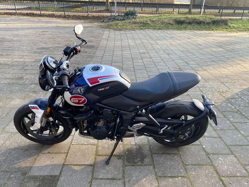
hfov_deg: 67.3
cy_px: 94
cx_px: 124
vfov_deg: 53.1
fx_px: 187
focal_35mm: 26
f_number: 1.8
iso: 32
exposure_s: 1/123
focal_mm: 4.25
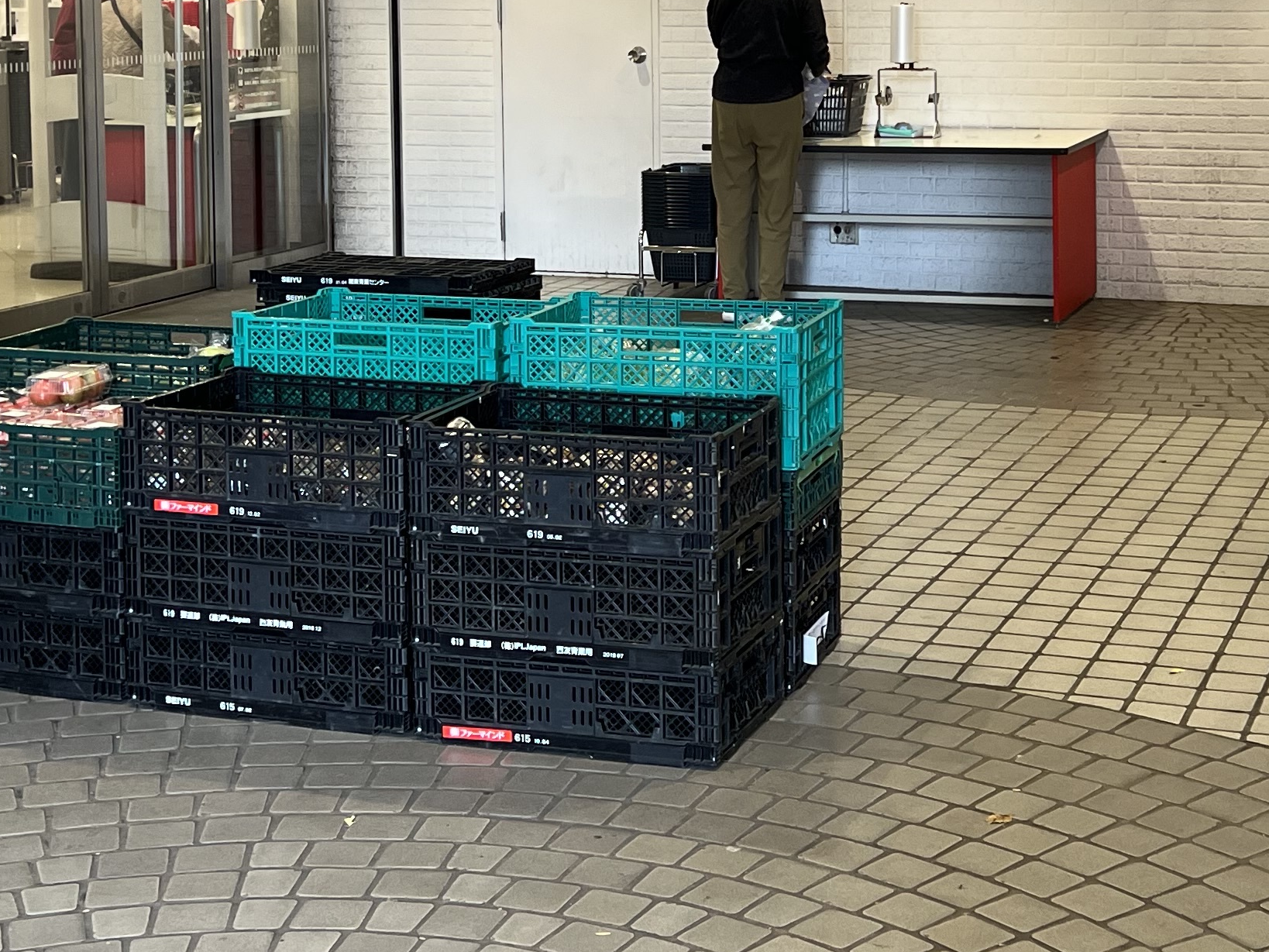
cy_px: 123
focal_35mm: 64
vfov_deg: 22.5
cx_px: 800
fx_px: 2347
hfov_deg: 30.1
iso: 125
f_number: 1.5
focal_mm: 5.7
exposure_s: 1/100
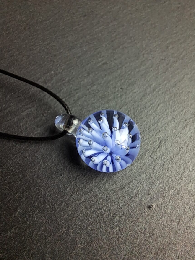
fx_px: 203
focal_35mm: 27
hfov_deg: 51.3
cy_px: 126
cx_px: 101
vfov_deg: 65.3
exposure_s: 1/33
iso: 64
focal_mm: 2.13
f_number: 2.4
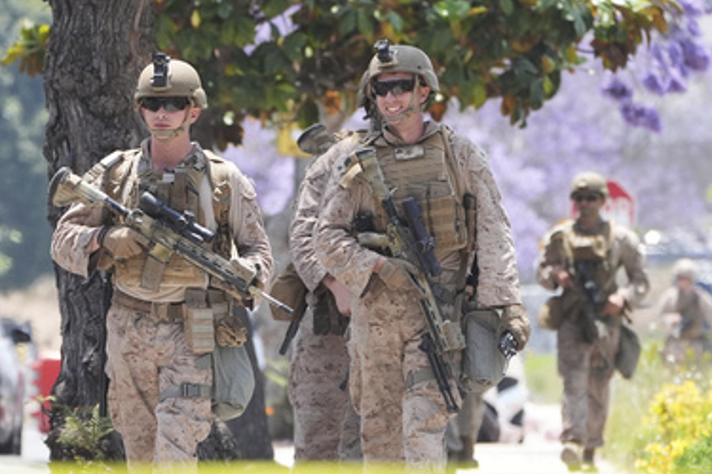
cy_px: 296
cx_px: 328
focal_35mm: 481
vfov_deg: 2.9
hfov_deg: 4.3
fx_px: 9512
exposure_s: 1/3200
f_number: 5.6
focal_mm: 235
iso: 1600
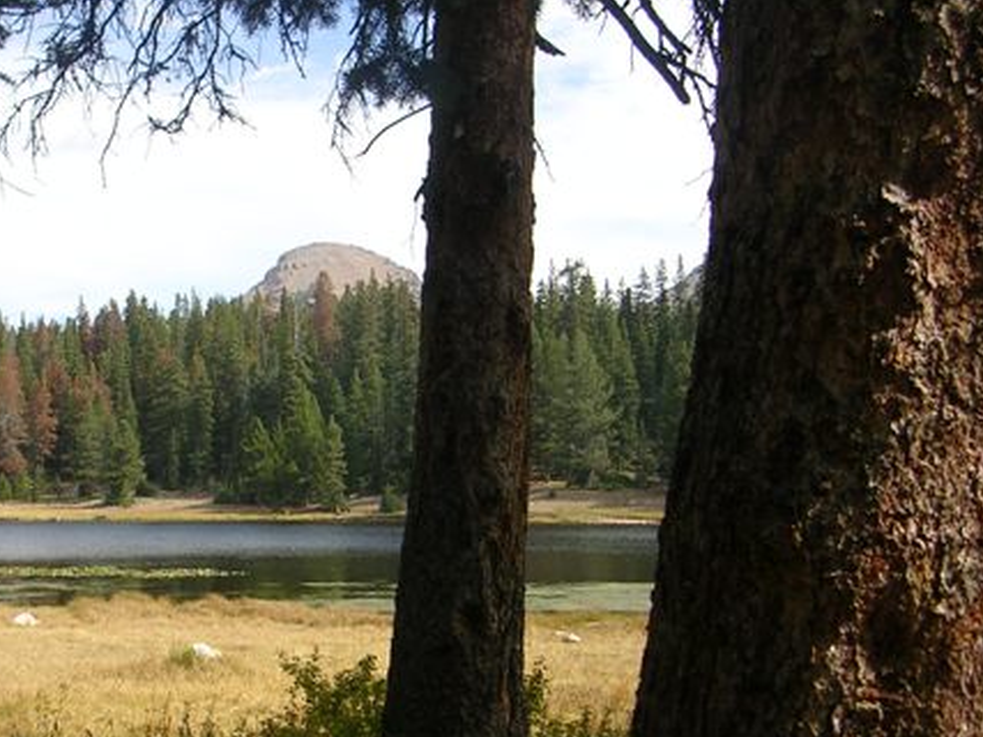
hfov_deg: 33.4
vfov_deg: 25.4
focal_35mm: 57
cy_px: 525
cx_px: 295
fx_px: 1618
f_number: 2.8
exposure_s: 1/540
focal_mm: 5.8
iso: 50
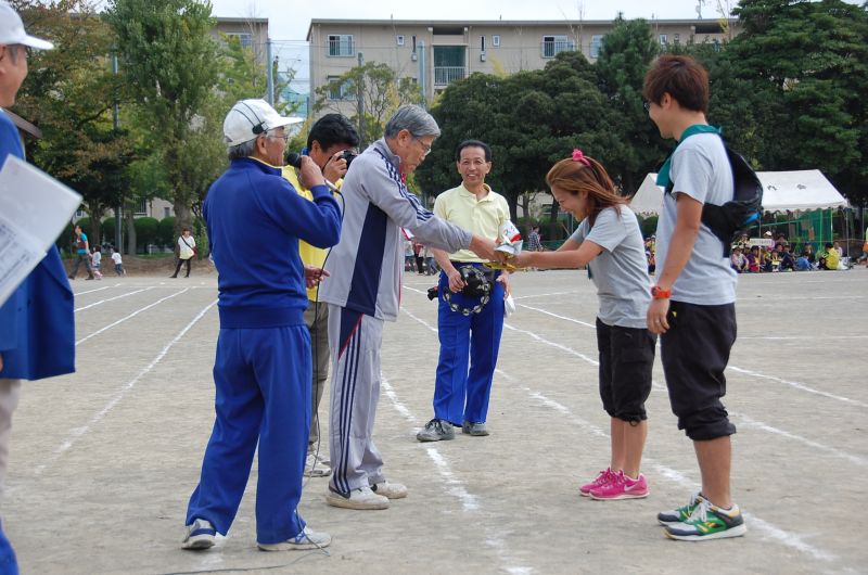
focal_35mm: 69
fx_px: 1660
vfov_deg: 19.6
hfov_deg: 29.3
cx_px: 434
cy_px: 288
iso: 360
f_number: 4.8
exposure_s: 1/1000
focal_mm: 46
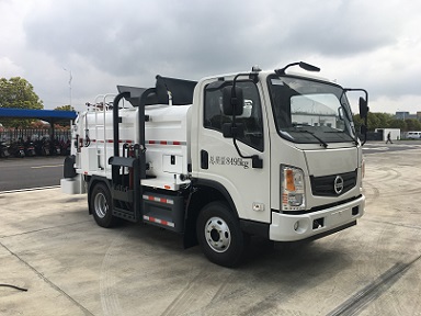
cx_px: 210
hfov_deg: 61.7
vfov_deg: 48.2
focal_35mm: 29
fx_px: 353
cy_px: 158
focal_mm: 4.15
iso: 25
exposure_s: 1/1326
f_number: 2.2
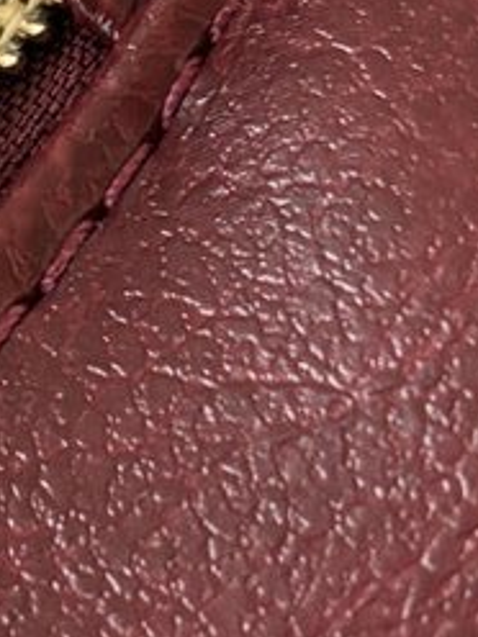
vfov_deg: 9.7
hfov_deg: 7.3
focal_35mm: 201
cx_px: -226
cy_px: -141
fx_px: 3701
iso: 400
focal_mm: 5.96
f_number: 1.6
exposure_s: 1/60
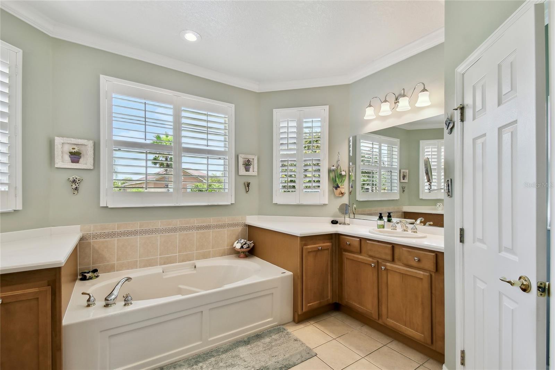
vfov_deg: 77.3
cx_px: 278
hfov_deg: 100.4
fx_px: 231
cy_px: 185
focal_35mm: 15
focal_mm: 10
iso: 100
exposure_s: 1/40
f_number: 7.1
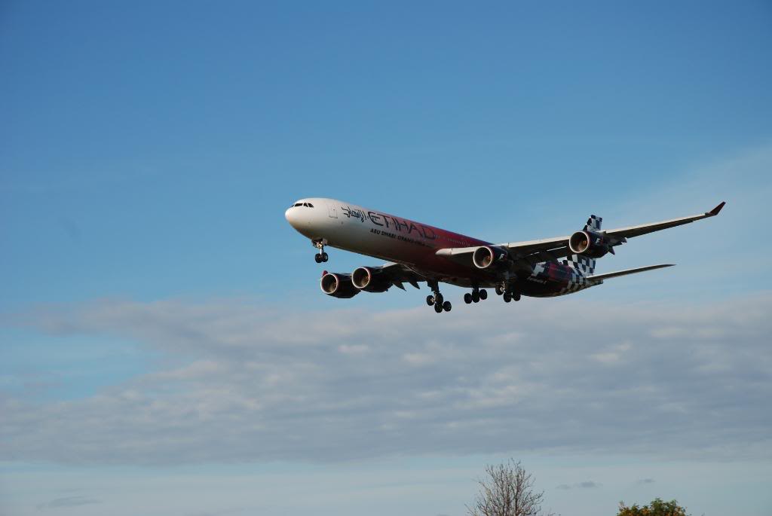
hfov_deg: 19.4
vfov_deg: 13.1
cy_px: 258
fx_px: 2254
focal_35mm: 105
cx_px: 386
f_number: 6.3
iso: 100
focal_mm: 70
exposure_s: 1/400
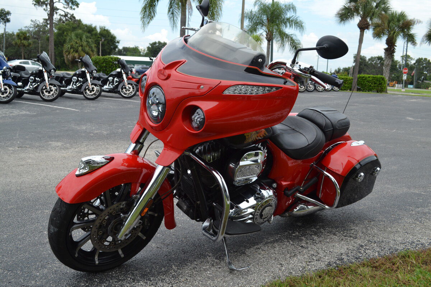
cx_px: 216
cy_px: 144
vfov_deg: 36.9
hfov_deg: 53.1
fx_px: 431
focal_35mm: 36
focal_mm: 24
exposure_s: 1/200
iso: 100
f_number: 7.1
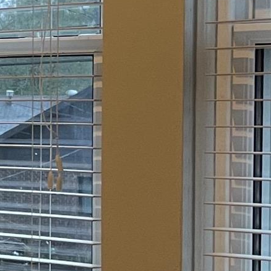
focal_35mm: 161
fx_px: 1426
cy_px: 181
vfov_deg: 10.8
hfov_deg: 9.0
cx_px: -517
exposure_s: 1/60
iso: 160
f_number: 1.6
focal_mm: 4.2
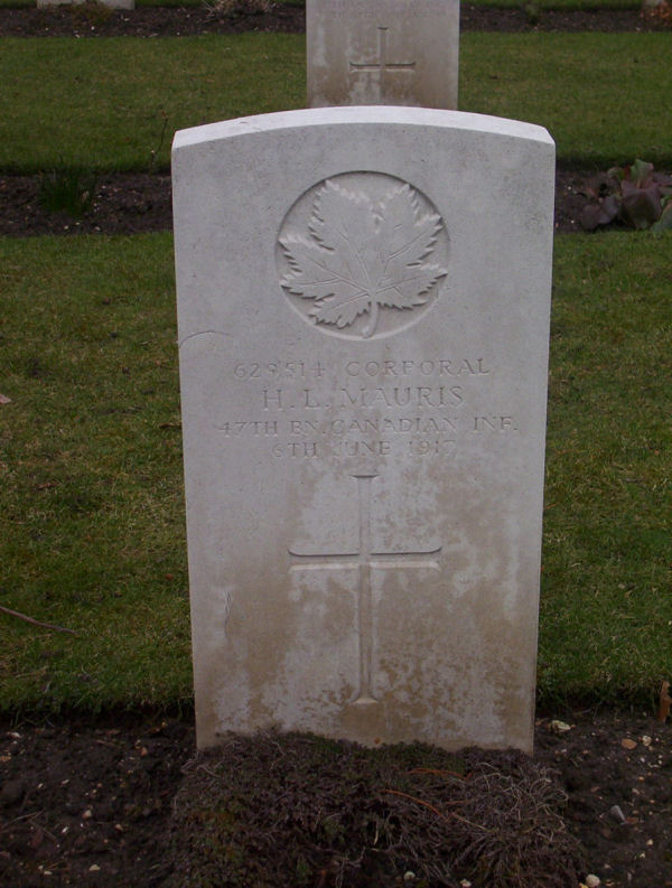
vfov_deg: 24.0
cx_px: 336
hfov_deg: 18.3
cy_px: 444
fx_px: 2085
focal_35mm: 81
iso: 100
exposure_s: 1/304
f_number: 3.62
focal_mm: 10.76
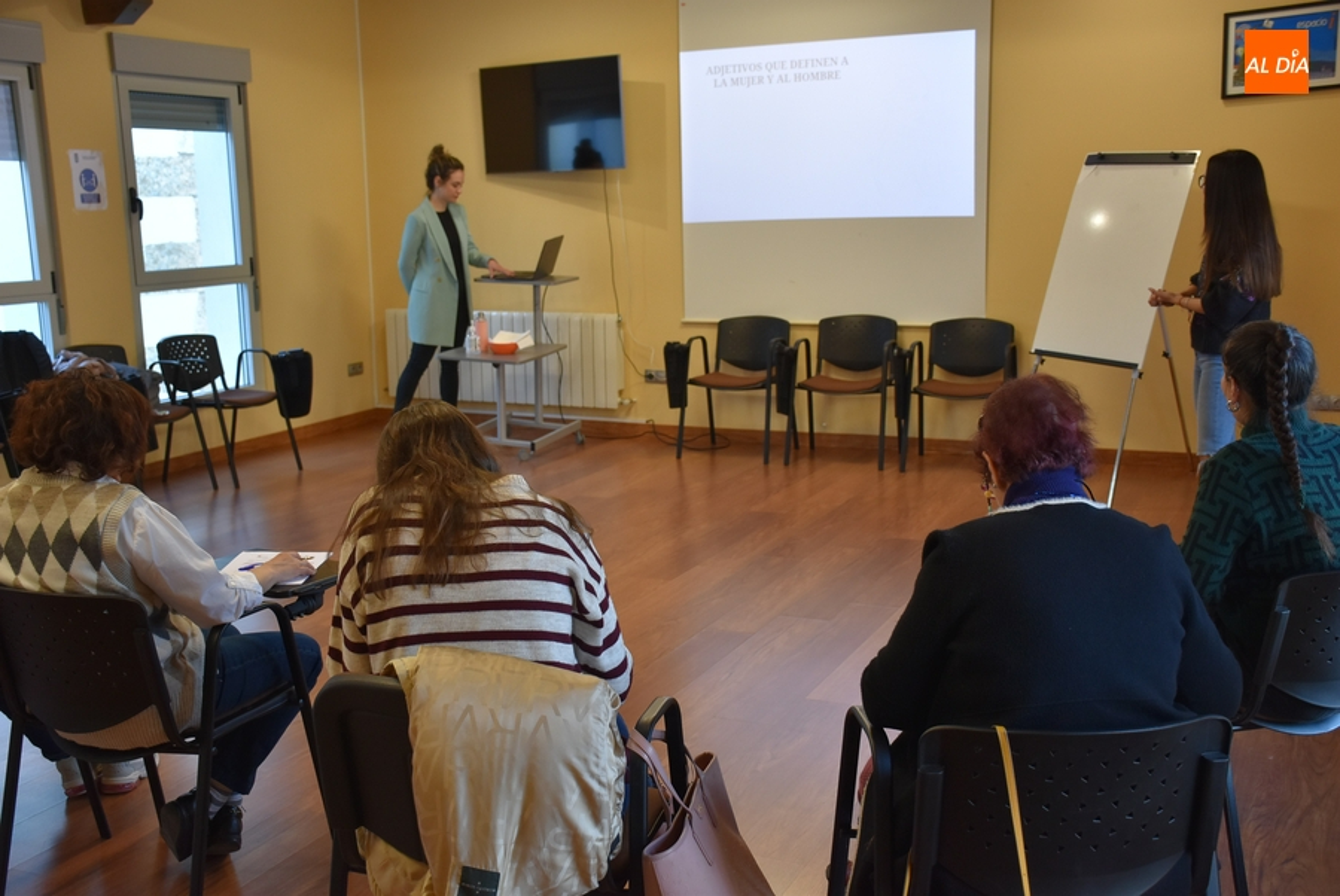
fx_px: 1453
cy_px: 448
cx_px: 670
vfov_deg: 34.3
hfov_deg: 49.5
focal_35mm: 39
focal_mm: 26
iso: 560
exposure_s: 1/60
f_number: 4
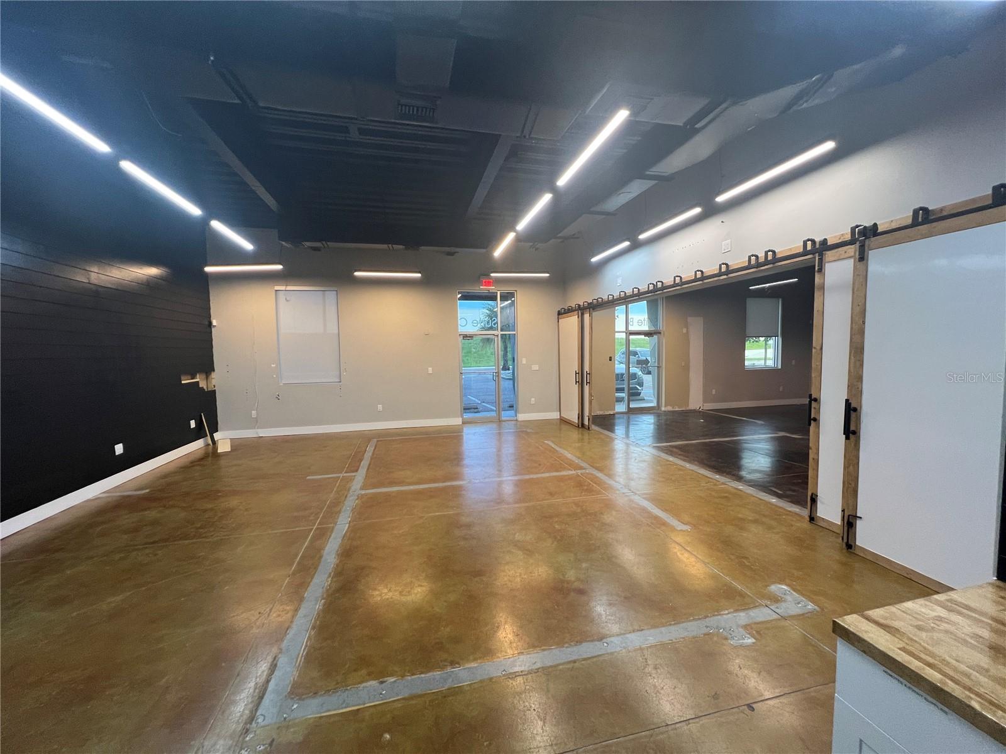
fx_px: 378
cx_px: 503
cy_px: 377
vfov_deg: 89.9
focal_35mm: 13
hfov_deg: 106.2
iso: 160
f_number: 1.8
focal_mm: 1.57
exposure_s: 1/120
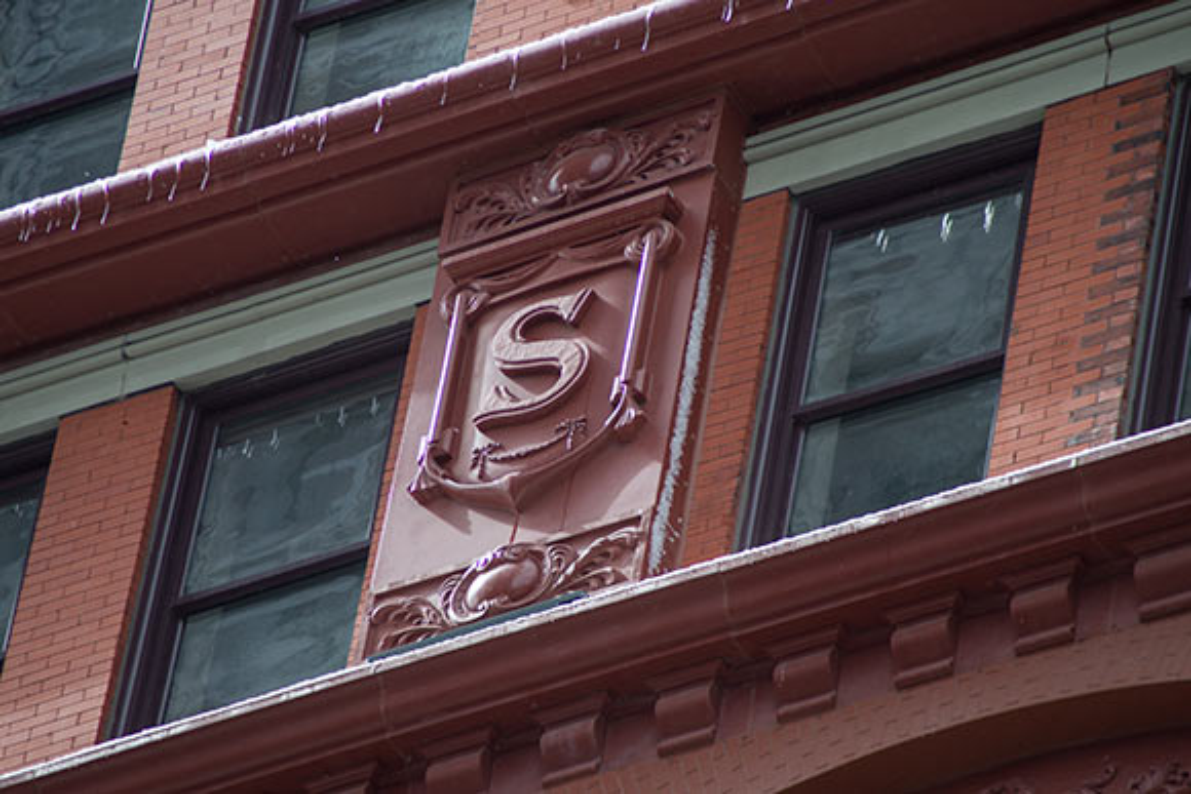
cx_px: 596
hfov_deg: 6.9
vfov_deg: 4.6
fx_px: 9927
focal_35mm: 300
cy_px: 397
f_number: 5.6
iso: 400
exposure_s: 1/1500
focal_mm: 300
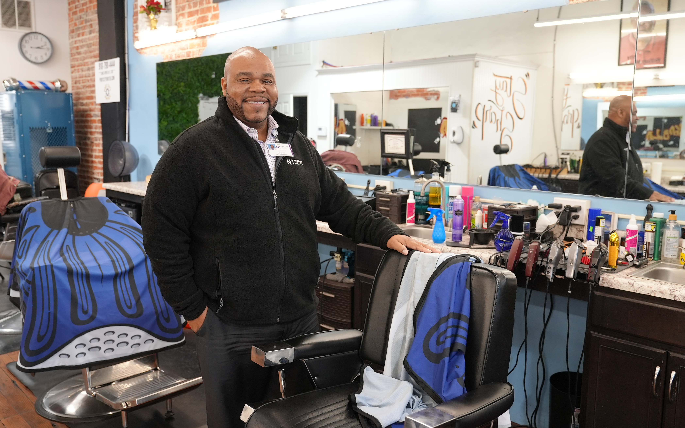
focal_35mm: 31
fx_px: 579
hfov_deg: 61.2
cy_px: 205
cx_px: 341
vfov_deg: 40.6
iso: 1000
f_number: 4
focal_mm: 30
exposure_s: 1/160
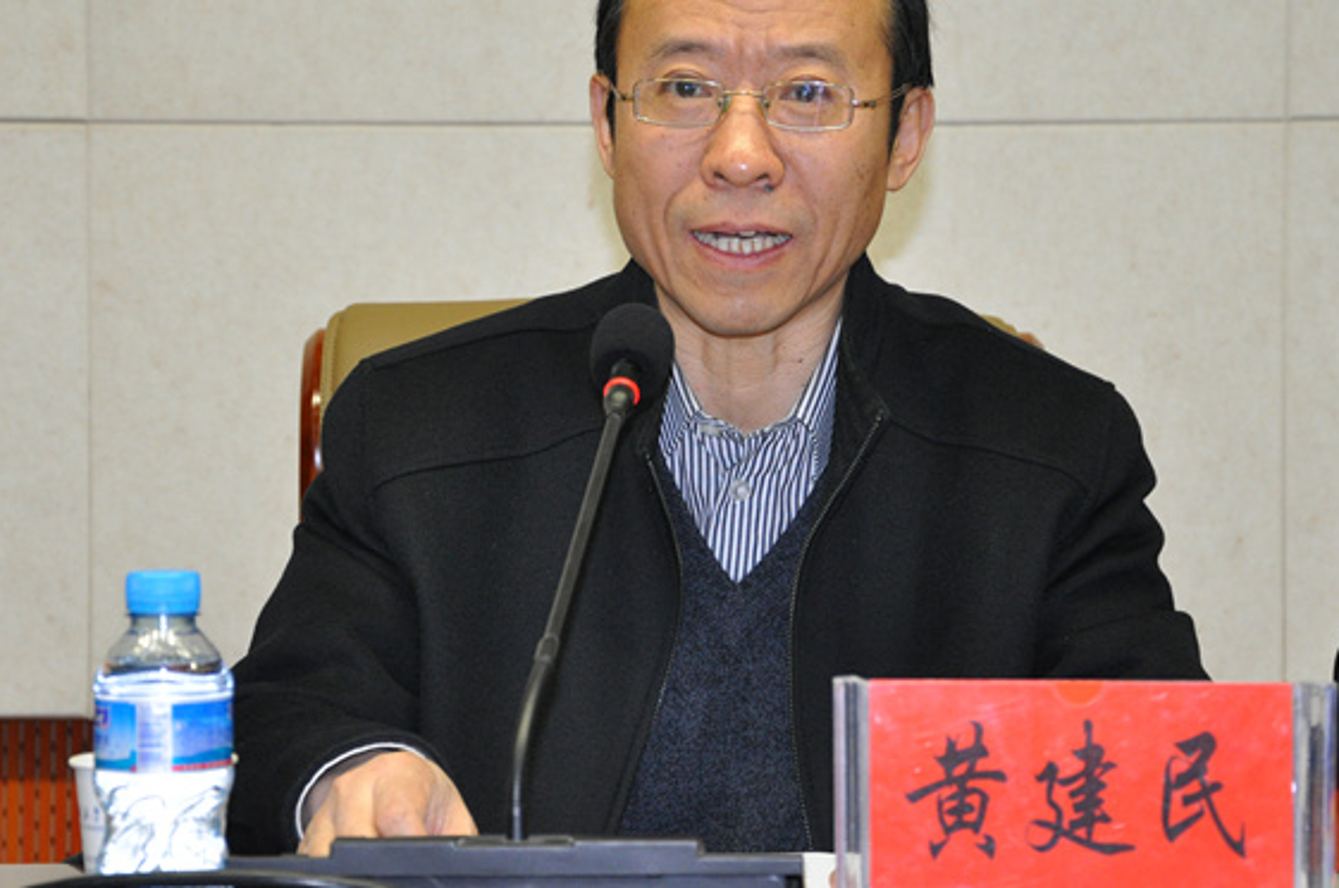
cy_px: 438
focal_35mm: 107
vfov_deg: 12.8
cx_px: 680
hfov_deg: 19.1
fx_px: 3973
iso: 800
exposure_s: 1/60
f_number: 5
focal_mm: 50
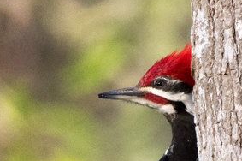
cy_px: 206
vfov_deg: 0.4
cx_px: 311
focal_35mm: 3178
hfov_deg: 0.6
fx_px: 21338
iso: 1250
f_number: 6.3
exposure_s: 1/1250
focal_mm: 600
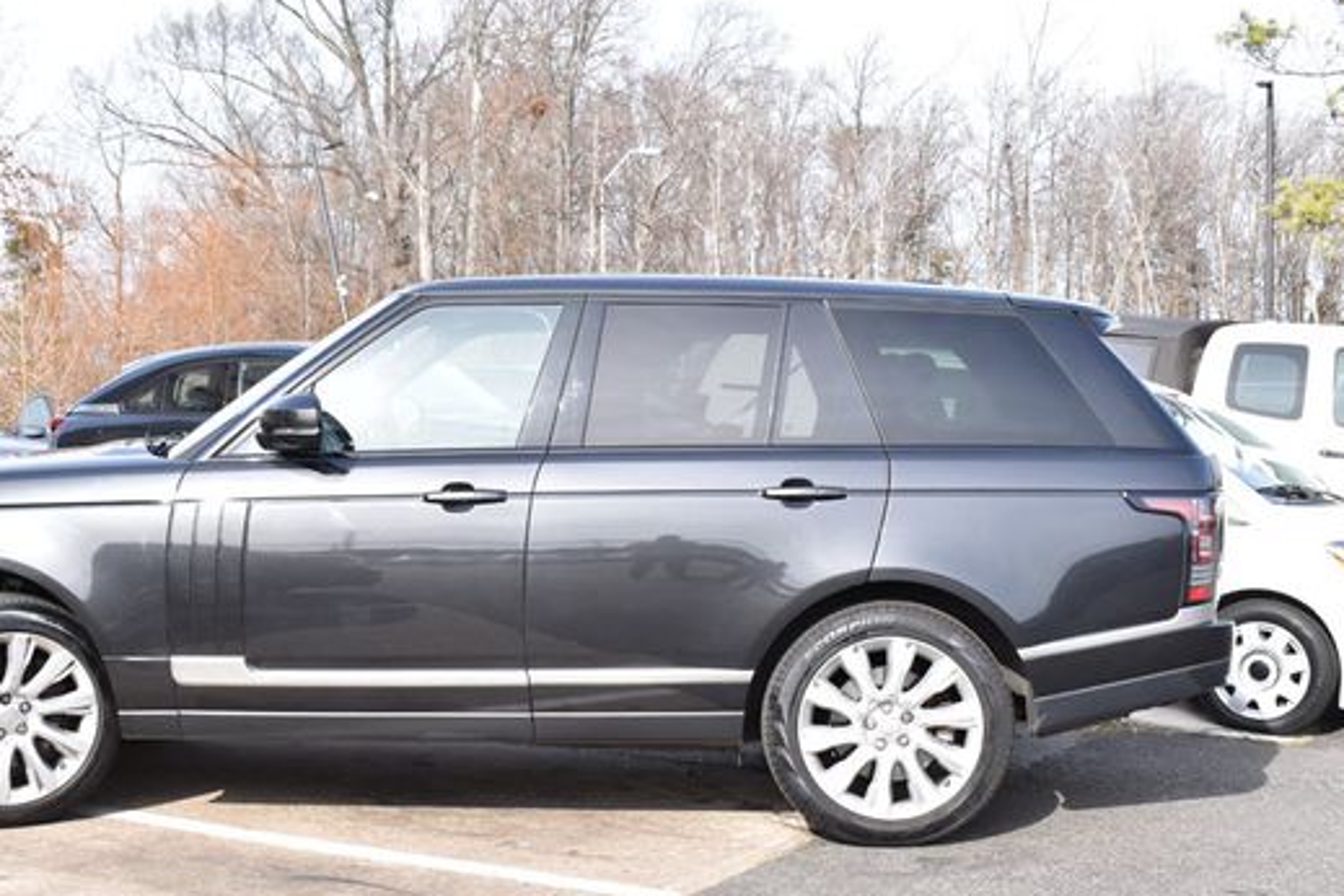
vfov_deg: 25.2
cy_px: 513
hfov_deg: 37.0
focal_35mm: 54
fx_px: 2002
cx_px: 536
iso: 280
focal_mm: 29
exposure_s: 1/250
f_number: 8
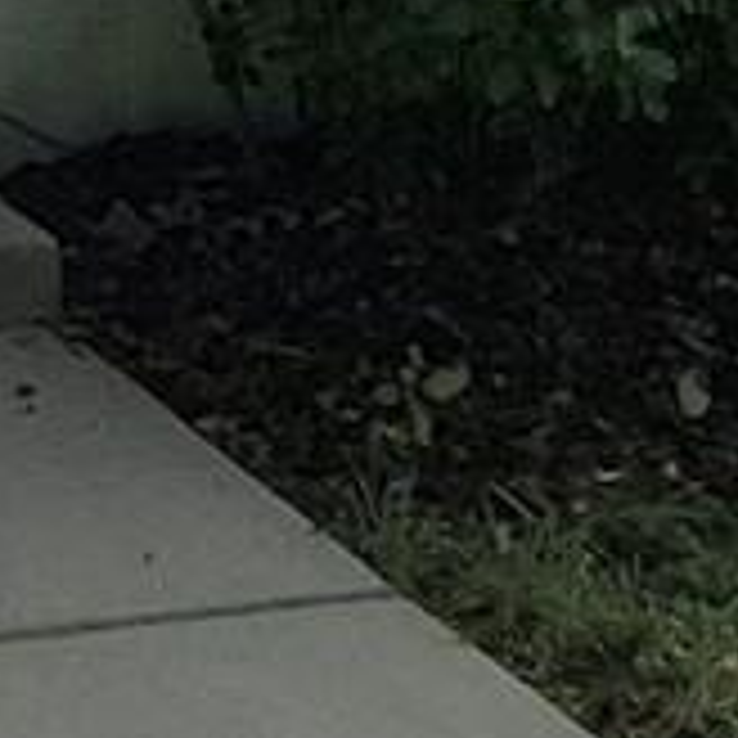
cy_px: -886
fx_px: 2701
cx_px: -405
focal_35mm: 112
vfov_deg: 12.9
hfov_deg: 14.4
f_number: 2.2
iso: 50
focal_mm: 1.74
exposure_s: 1/3368
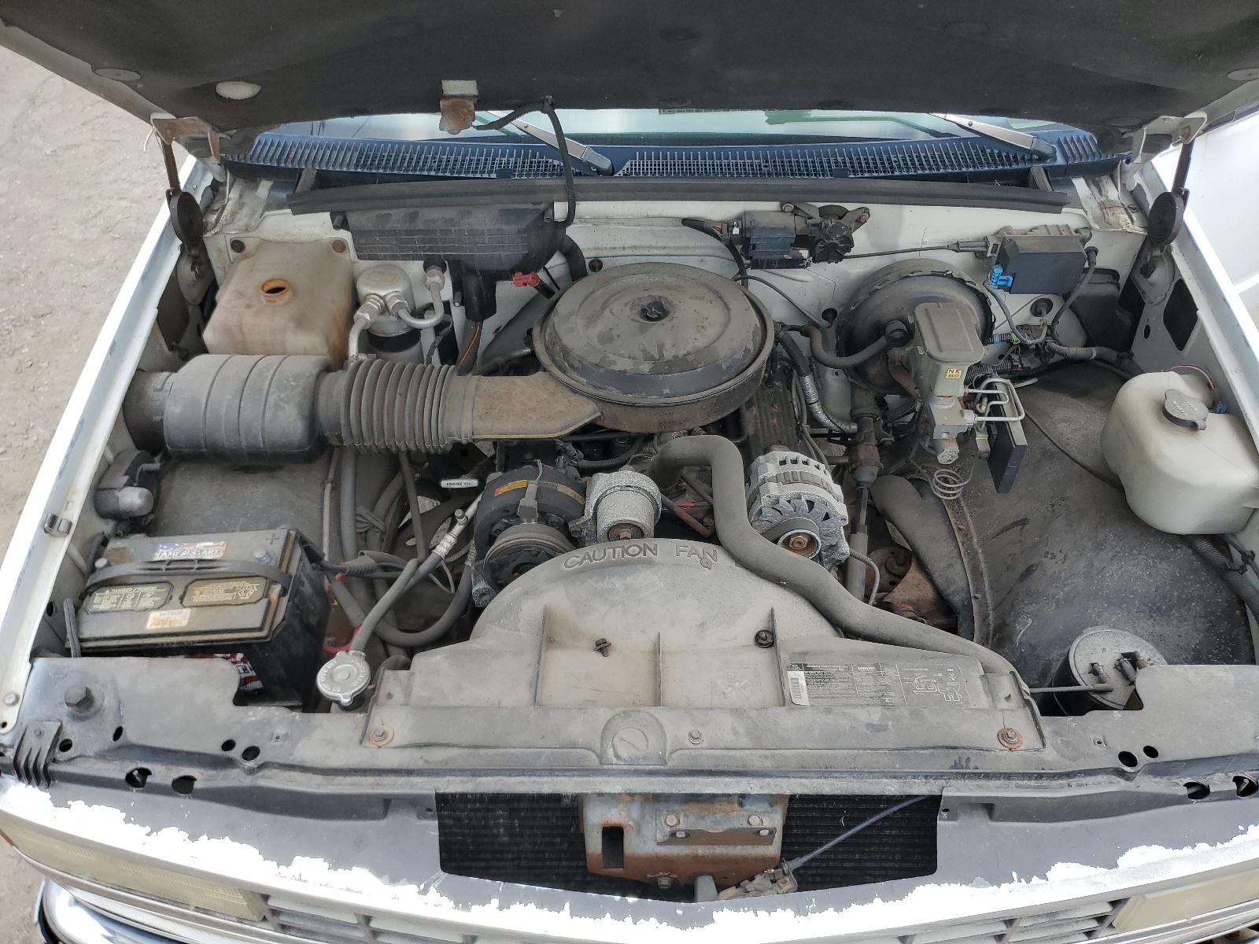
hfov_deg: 67.3
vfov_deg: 53.1
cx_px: 630
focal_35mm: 26
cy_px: 472
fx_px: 946
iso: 50
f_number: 1.5
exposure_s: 1/833
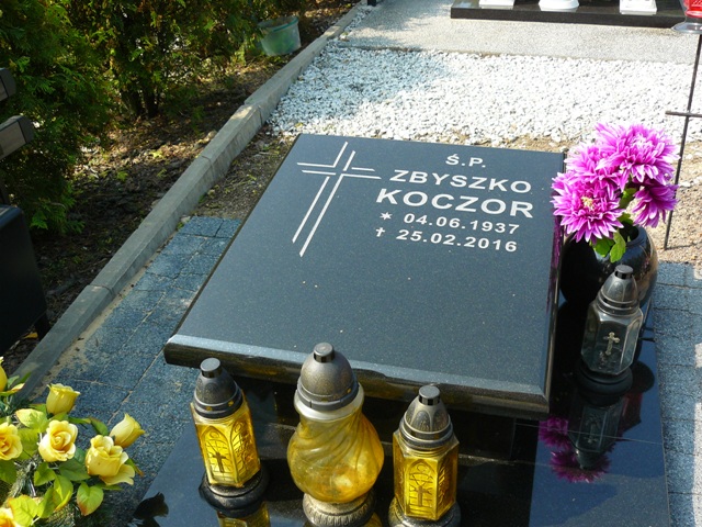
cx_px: 351
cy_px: 264
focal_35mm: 36
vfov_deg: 39.7
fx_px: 730
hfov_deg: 51.4
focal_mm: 6
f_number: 4
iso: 100
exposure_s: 1/250
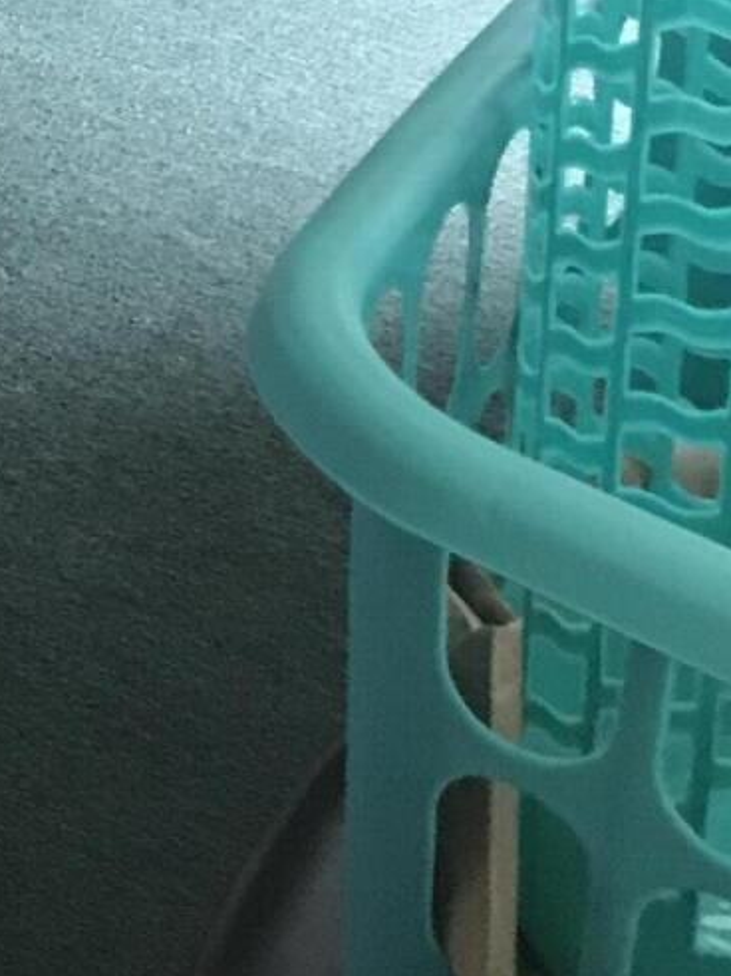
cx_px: -731
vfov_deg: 16.0
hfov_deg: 11.7
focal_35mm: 114
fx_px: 3211
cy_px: -449
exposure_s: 1/15
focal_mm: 3.99
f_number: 1.8
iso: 80
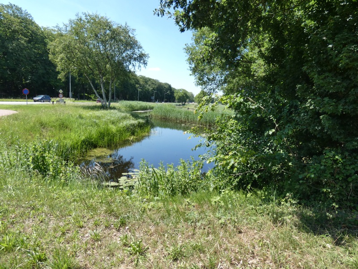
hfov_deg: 81.7
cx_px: 179
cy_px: 134
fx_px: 207
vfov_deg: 66.0
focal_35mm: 20
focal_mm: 3.6
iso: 80
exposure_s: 1/640
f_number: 2.8
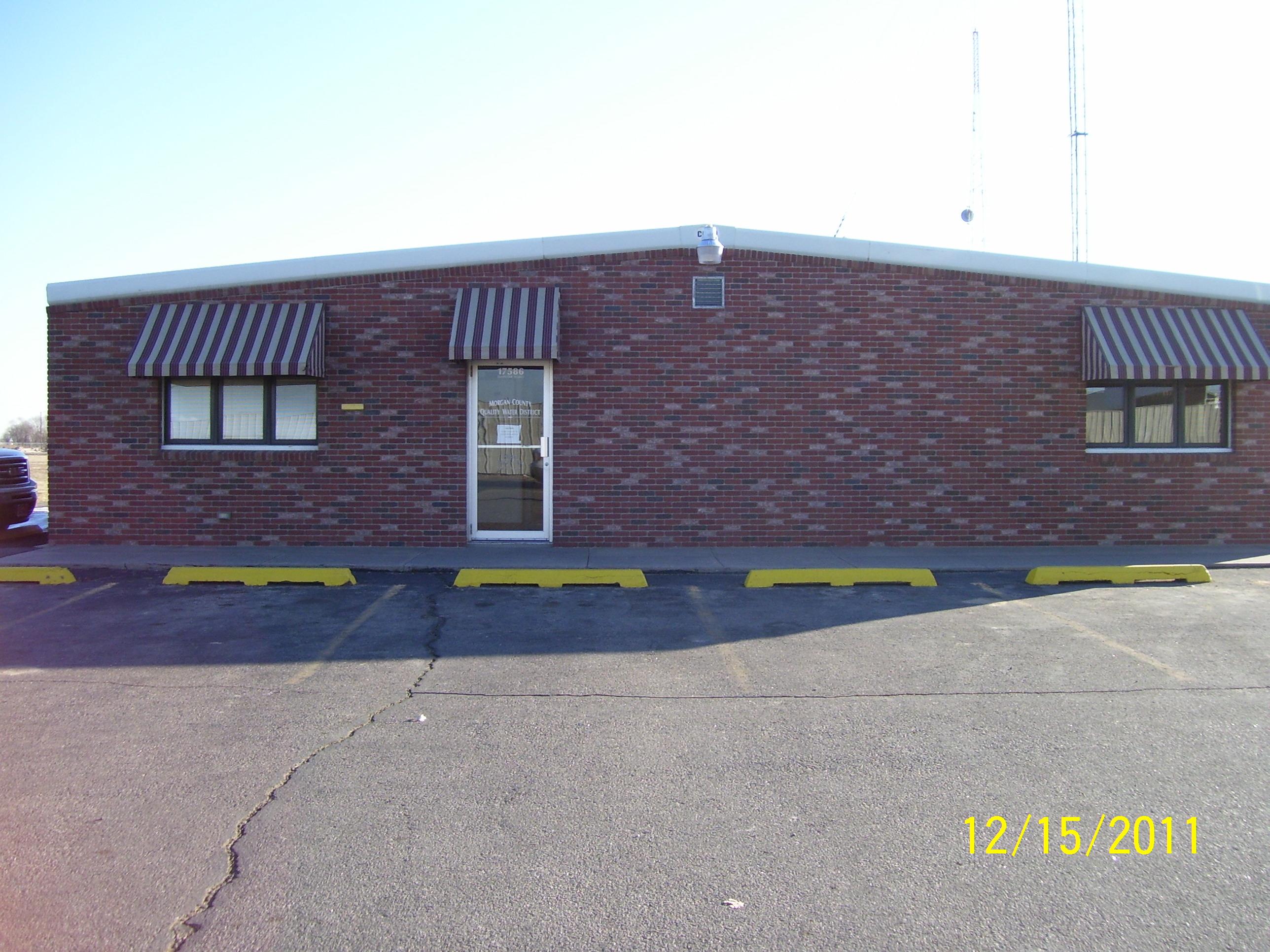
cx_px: 635
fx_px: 1357
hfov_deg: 50.1
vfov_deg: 38.7
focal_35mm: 37
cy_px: 476
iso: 80
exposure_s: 1/500
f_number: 2.7
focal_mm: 6
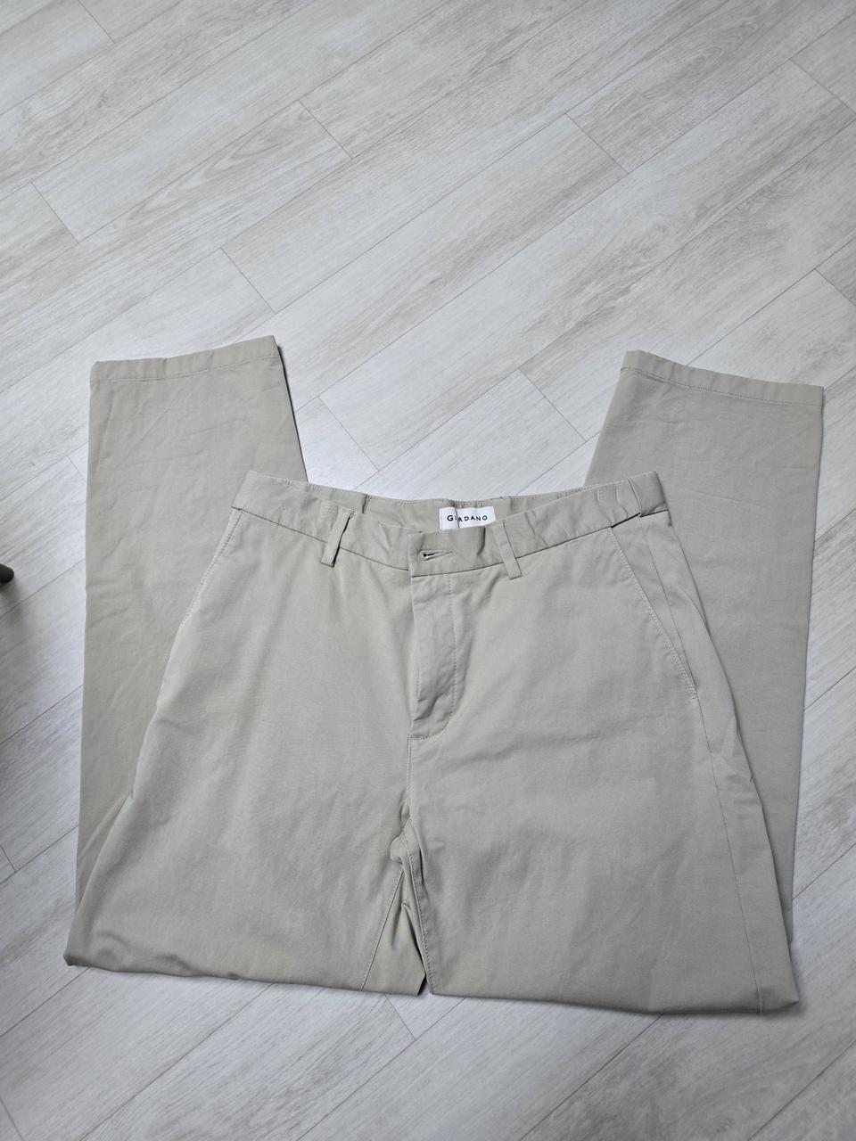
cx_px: 428
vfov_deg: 73.9
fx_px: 758
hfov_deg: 58.9
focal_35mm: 23
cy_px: 570
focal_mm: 6.3
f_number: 1.7
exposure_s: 1/60.2
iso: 100
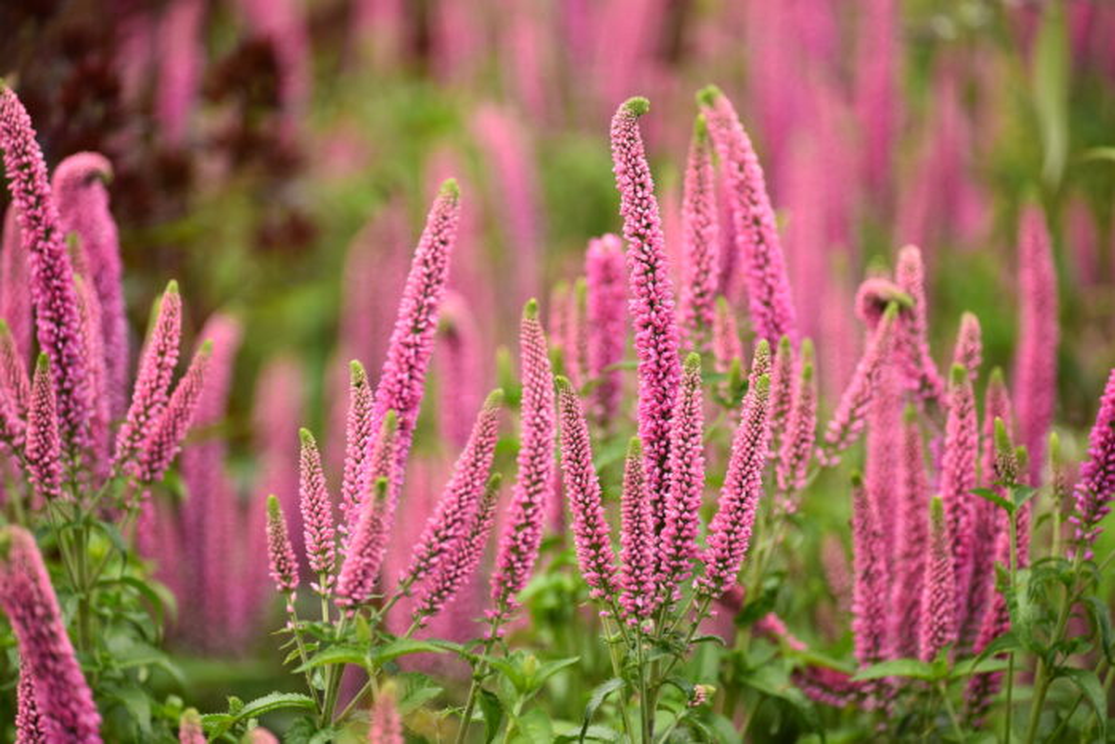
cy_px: 372
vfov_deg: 6.0
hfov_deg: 8.9
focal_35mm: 230
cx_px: 558
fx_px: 7125
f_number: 5.6
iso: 200
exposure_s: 1/320
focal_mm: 230
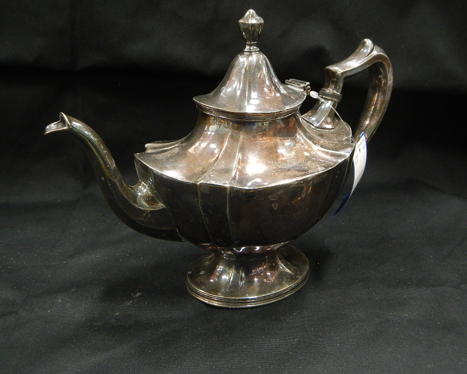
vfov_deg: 42.2
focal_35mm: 35
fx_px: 484
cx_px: 222
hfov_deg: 51.5
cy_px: 188
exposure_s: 1/13
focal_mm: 5.9
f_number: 3.9
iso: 400
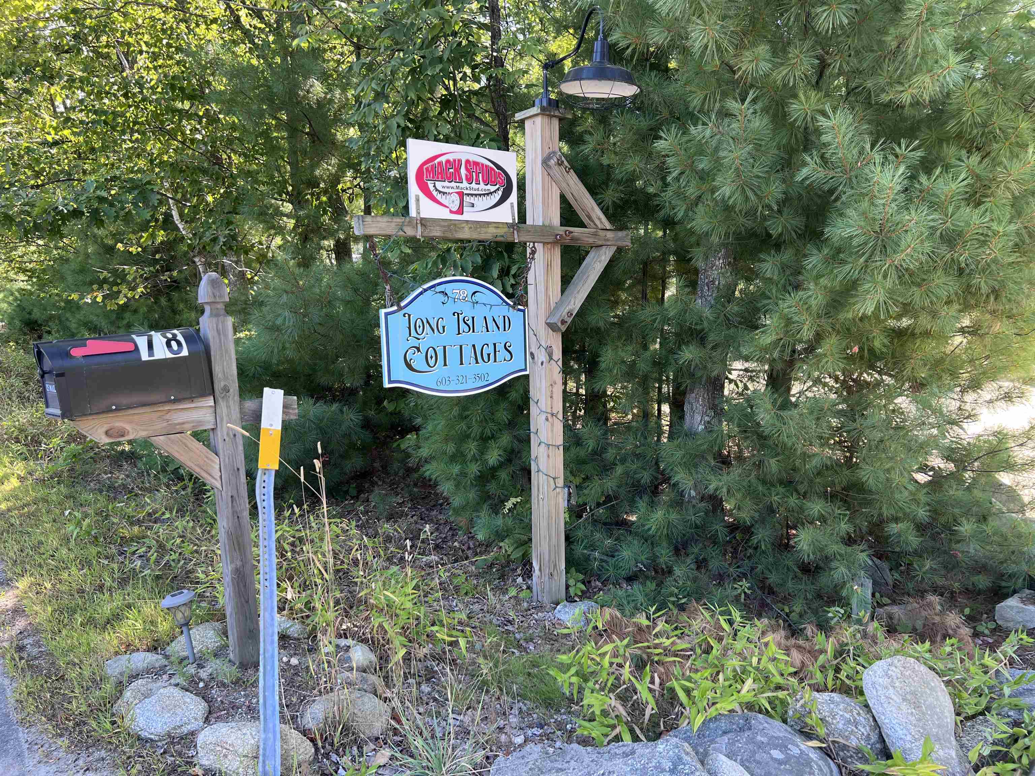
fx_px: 777
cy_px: 388
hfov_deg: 67.3
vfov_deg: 53.1
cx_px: 518
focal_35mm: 26
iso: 32
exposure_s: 1/131
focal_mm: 5.7
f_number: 1.5
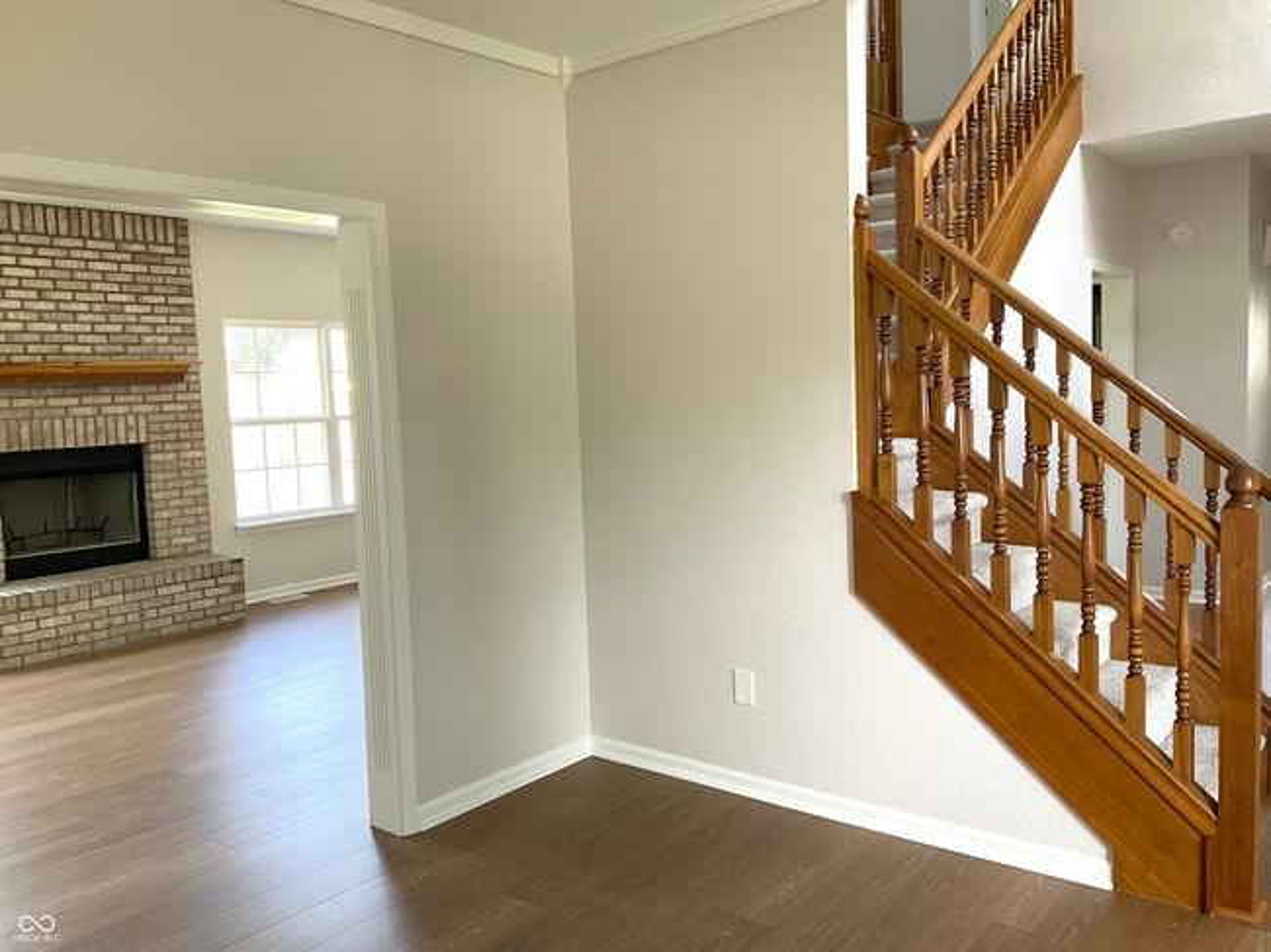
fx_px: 1064
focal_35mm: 29
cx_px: 636
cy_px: 476
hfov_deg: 61.7
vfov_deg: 48.2
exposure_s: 1/60
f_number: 1.8
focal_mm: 3
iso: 50
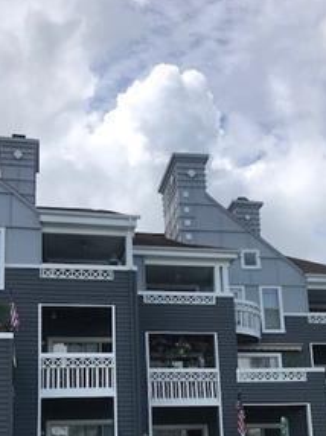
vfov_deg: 38.8
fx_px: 591
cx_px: 146
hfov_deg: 30.8
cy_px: 355
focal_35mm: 47
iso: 20
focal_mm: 3.99
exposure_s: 1/2907
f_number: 1.8
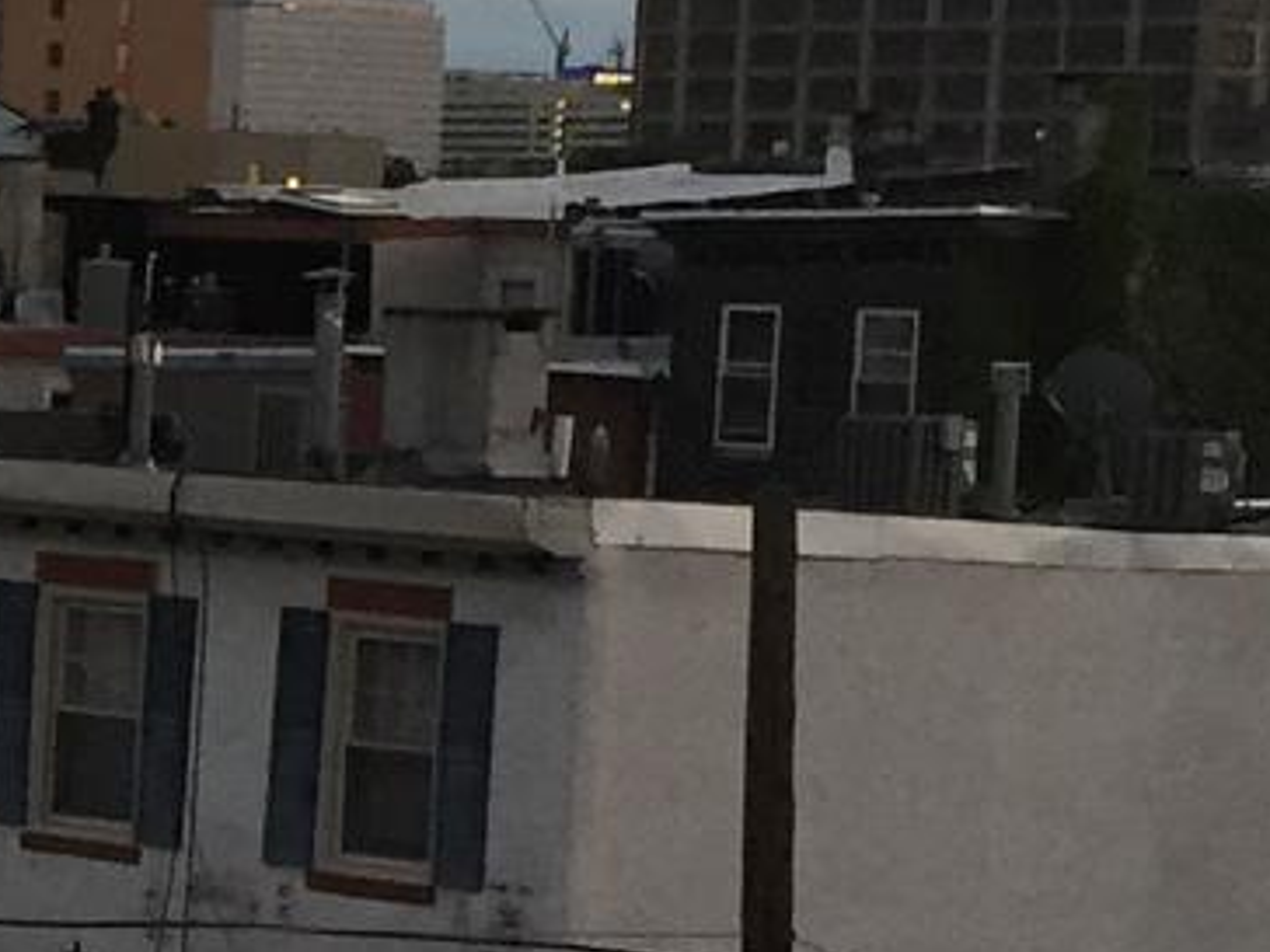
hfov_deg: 11.5
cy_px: 858
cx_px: -778
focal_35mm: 163
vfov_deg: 9.1
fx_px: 5980
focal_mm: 4.15
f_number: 2.2
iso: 80
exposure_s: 1/30
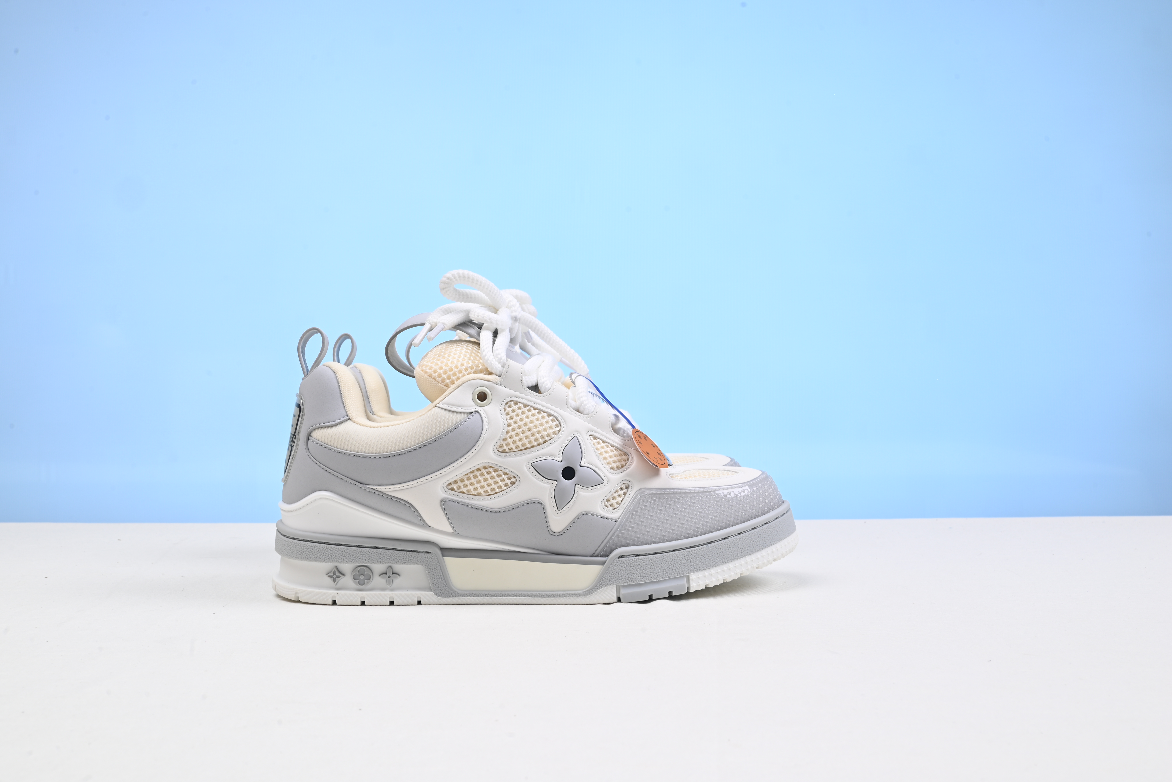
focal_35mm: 40
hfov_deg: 48.4
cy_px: 391
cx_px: 586
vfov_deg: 33.4
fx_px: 1303
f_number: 16
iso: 100
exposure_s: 1/2.5
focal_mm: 40
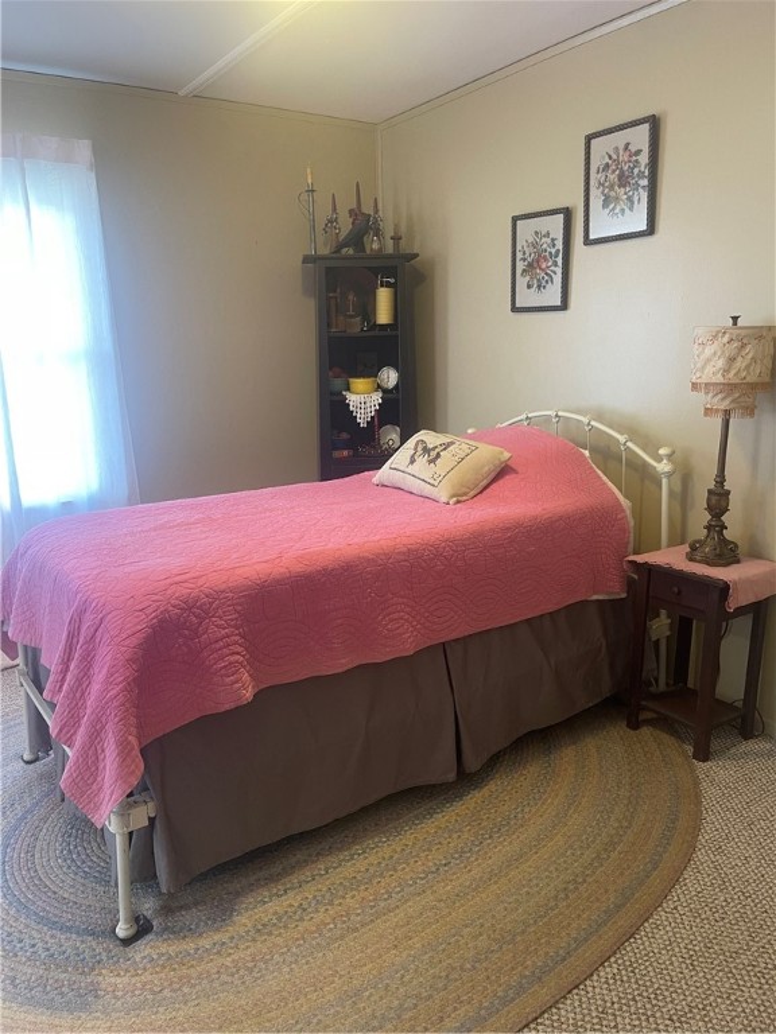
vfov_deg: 69.4
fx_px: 747
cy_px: 517
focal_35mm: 25
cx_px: 388
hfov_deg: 54.9
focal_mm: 5.1
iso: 200
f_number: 1.6
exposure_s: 1/60
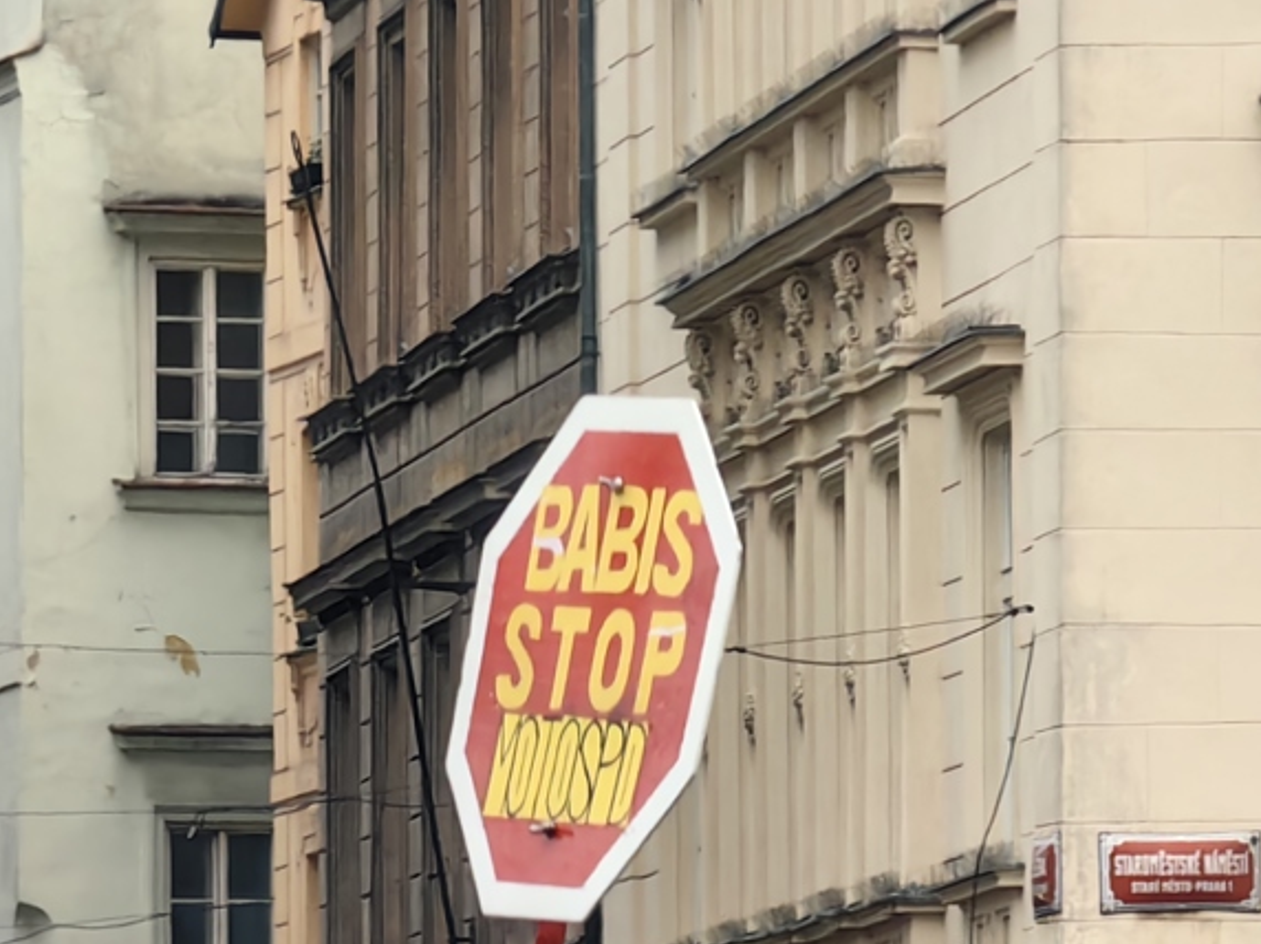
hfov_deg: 4.4
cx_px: 558
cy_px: 513
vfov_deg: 3.3
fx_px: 16343
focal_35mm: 449
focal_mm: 16.85
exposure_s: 1/33.3
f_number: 3.5
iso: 400
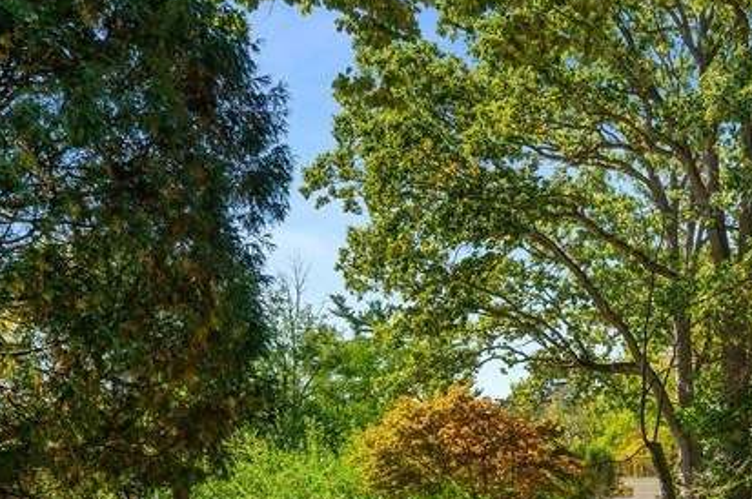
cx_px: 686
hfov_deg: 37.5
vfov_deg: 25.8
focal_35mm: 49
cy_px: 515
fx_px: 1024
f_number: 8
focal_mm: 22.5
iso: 200
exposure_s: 1/15
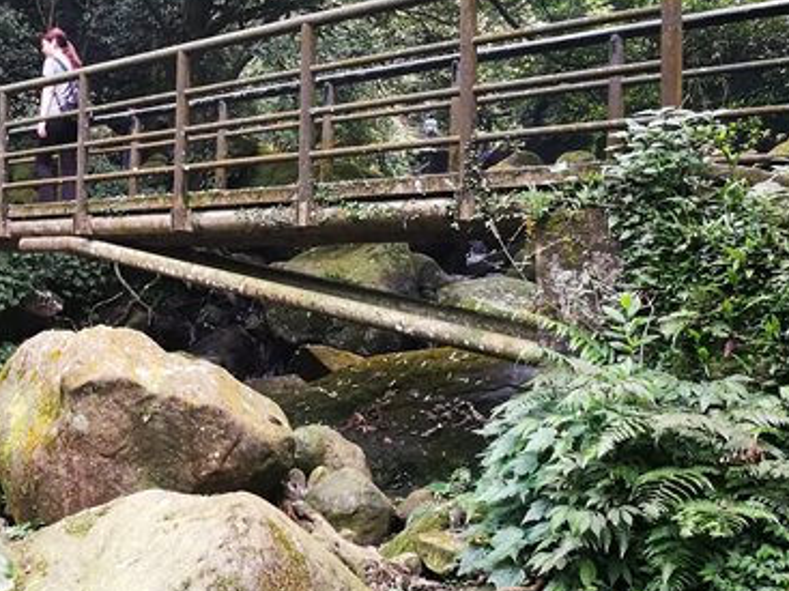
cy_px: 204
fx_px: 1208
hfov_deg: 33.8
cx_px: 45
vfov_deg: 27.4
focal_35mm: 53
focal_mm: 4.5
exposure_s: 1/30
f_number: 2.2
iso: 200
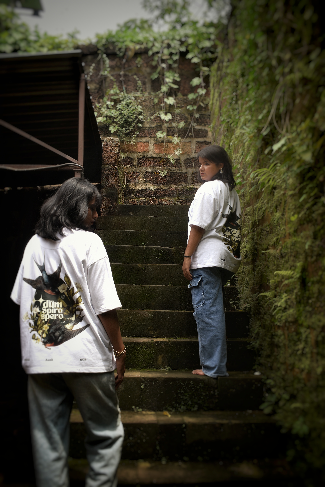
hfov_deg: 36.9
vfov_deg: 53.1
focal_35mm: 36
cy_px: 244
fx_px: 487
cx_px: 162
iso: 200
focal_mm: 24
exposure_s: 1/320
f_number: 7.1
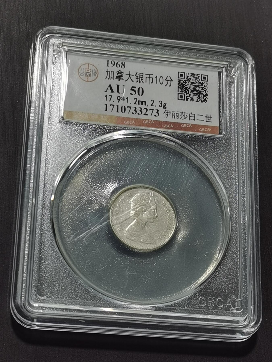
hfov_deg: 18.2
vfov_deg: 24.1
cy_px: 181
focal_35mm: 81
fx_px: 849
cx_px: 136
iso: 50
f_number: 1.8
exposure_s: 1/120
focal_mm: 5.58
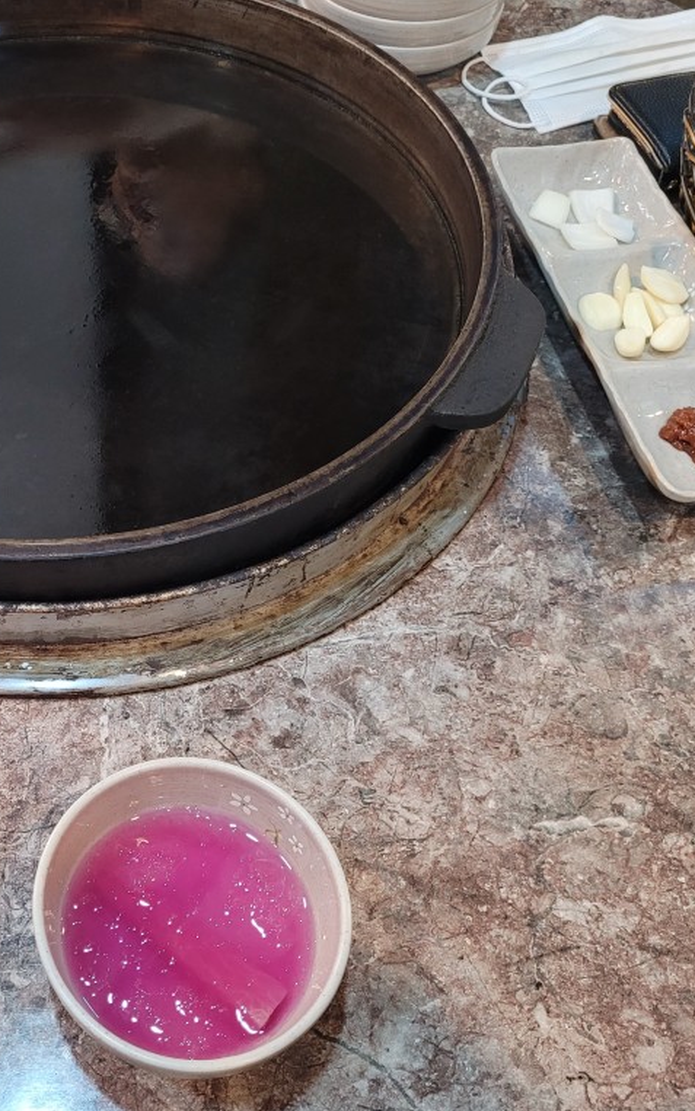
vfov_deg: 52.7
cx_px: 95
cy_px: 556
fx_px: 1121
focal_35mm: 37
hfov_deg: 33.0
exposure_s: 1/40
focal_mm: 5.4
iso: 500
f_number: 1.8
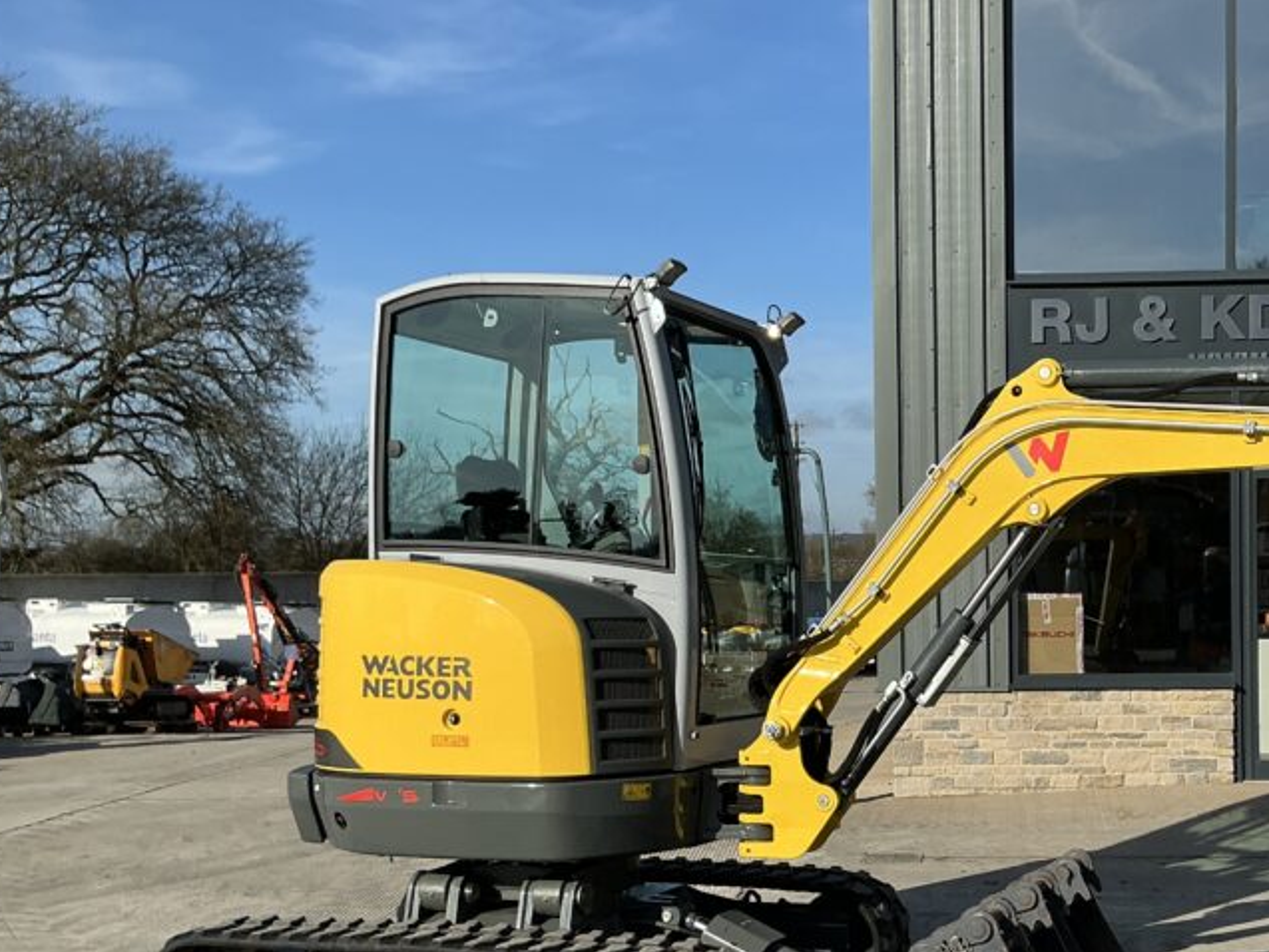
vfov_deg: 32.0
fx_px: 1650
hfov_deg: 40.8
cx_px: 958
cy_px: 603
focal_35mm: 45
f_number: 1.8
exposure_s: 1/2227
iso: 25
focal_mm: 3
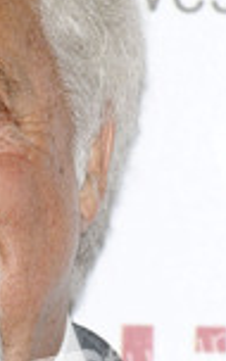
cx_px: -70
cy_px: 266
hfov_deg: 1.6
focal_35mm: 805
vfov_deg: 2.6
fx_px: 7933
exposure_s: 1/250
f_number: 4.5
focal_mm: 200
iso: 320
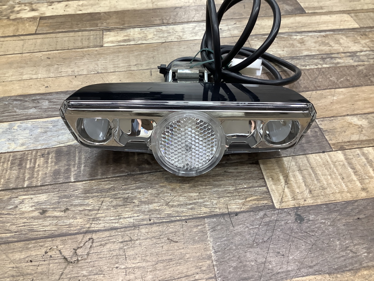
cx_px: 187
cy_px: 140
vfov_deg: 45.5
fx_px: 335
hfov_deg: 58.3
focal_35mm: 31
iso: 160
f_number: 2.4
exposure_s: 1/60
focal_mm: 3.3
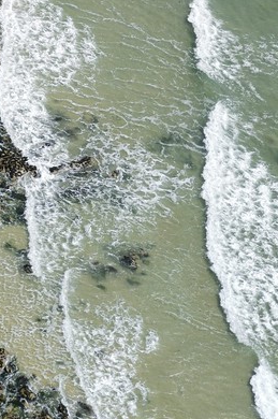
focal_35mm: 197
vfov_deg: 9.7
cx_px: -224
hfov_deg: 6.8
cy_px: -415
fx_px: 2288
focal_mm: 48
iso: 400
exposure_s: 1/800
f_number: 9
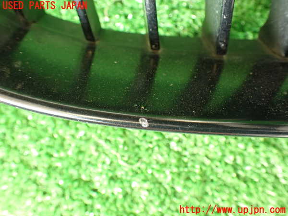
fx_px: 266
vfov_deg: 44.2
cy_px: 108
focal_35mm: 32
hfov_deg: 56.8
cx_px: 144
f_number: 2.4
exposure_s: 1/30
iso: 250
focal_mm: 5.79
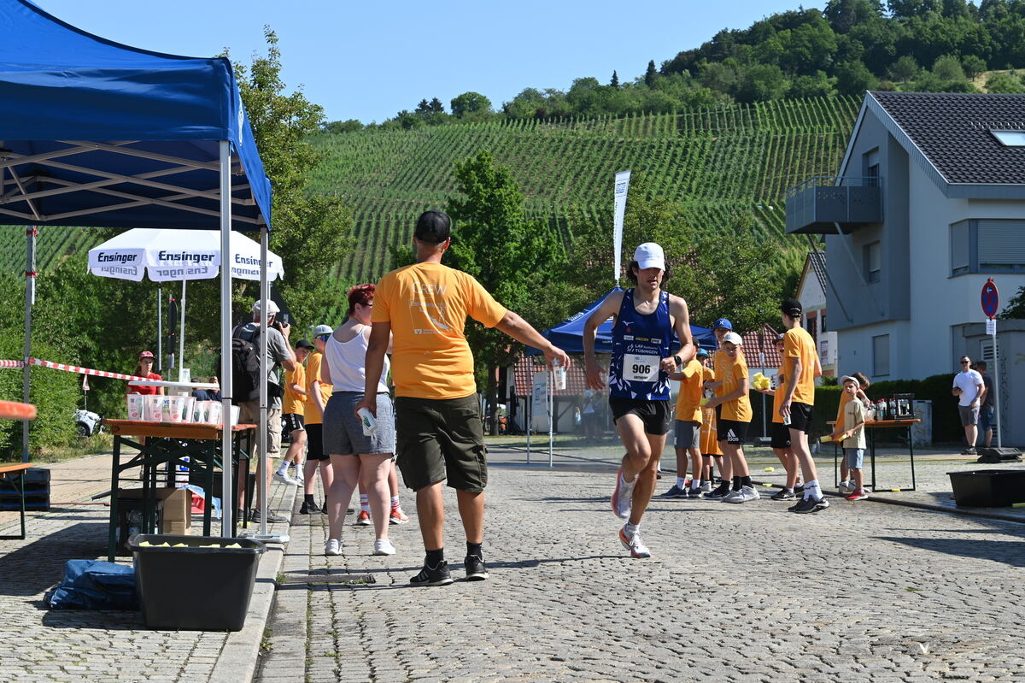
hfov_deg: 28.9
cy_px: 342
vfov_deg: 19.4
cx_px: 512
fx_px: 1992
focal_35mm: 70
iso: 250
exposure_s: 1/320
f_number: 11
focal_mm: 70
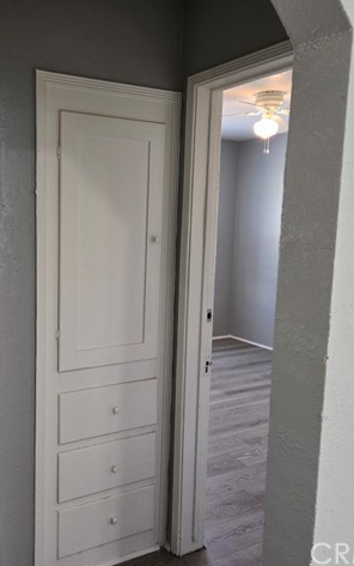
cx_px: 108
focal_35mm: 33
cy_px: 284
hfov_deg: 37.8
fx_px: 509
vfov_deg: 58.1
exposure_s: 1/120
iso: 200
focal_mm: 5.4
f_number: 1.8
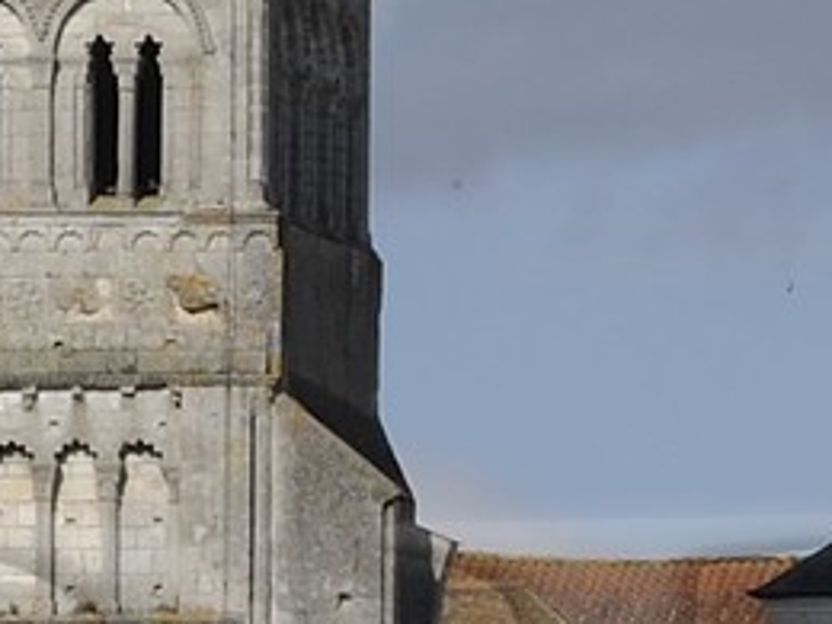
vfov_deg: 1.6
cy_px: 1115
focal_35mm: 906
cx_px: 448
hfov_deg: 2.2
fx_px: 21776
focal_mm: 102
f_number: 13
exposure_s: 1/400
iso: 200
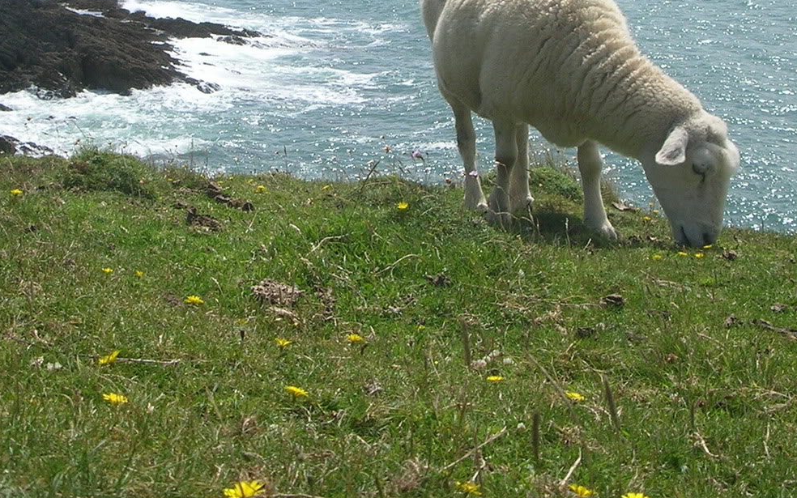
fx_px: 1607
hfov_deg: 27.8
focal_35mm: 74
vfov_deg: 17.3
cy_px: 13
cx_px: 313
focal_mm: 5.8
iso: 50
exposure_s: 1/117
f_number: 8.5
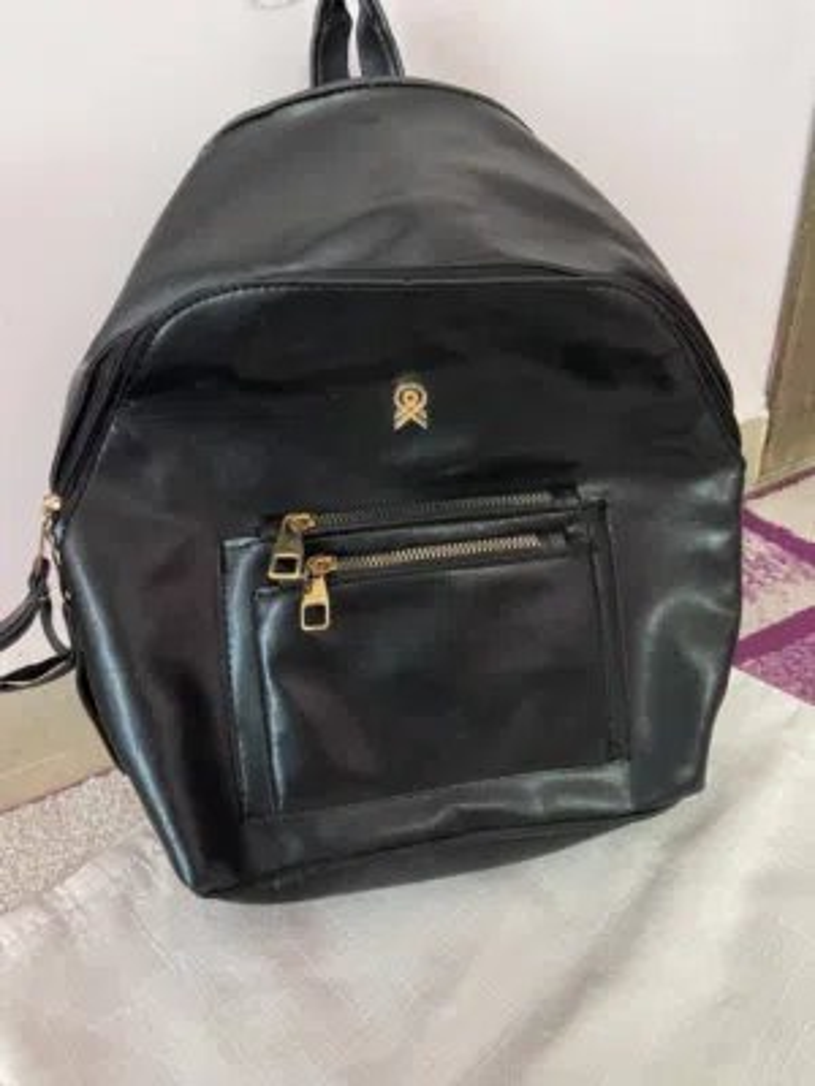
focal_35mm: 26
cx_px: 408
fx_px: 816
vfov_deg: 67.3
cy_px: 543
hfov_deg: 53.1
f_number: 1.8
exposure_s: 1/25
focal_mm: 4.25
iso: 500
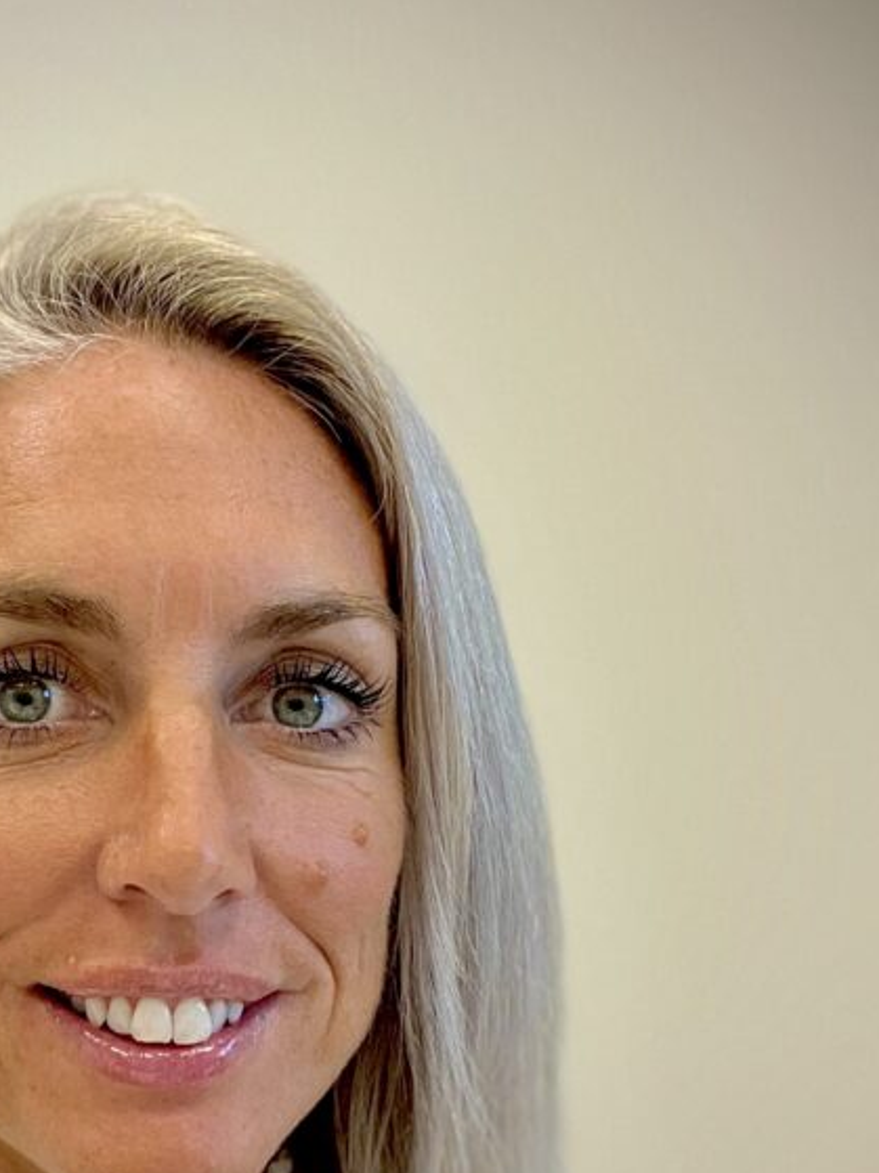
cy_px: 898
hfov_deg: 26.2
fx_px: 1863
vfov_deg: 34.1
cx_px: 212
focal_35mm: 55
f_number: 2.2
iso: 160
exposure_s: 1/60
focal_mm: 2.71
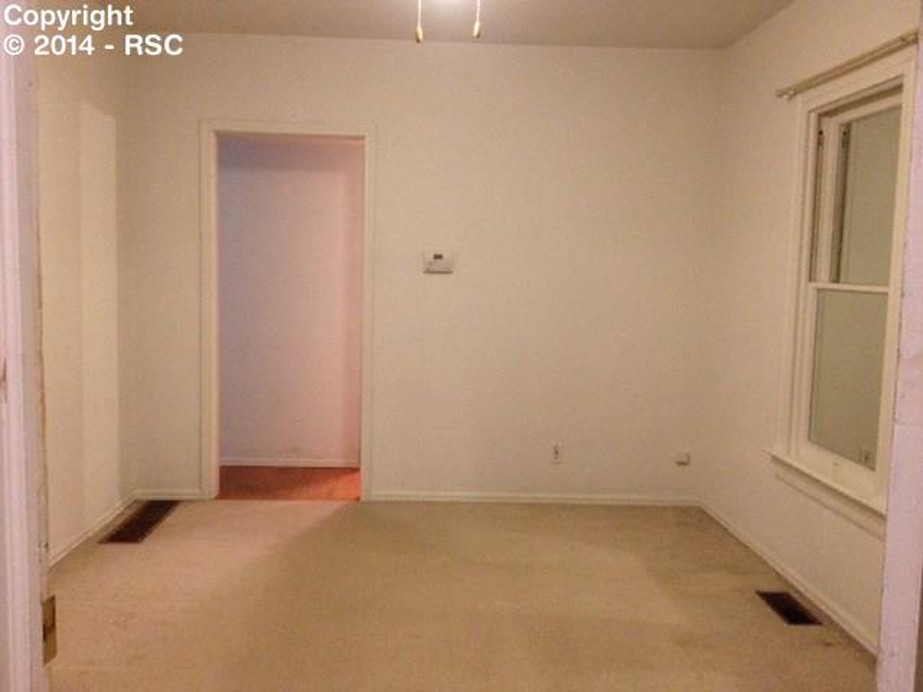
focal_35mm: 35
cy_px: 346
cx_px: 462
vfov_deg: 40.7
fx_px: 933
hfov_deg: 52.6
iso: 320
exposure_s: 1/20
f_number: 2.4
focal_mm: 4.28
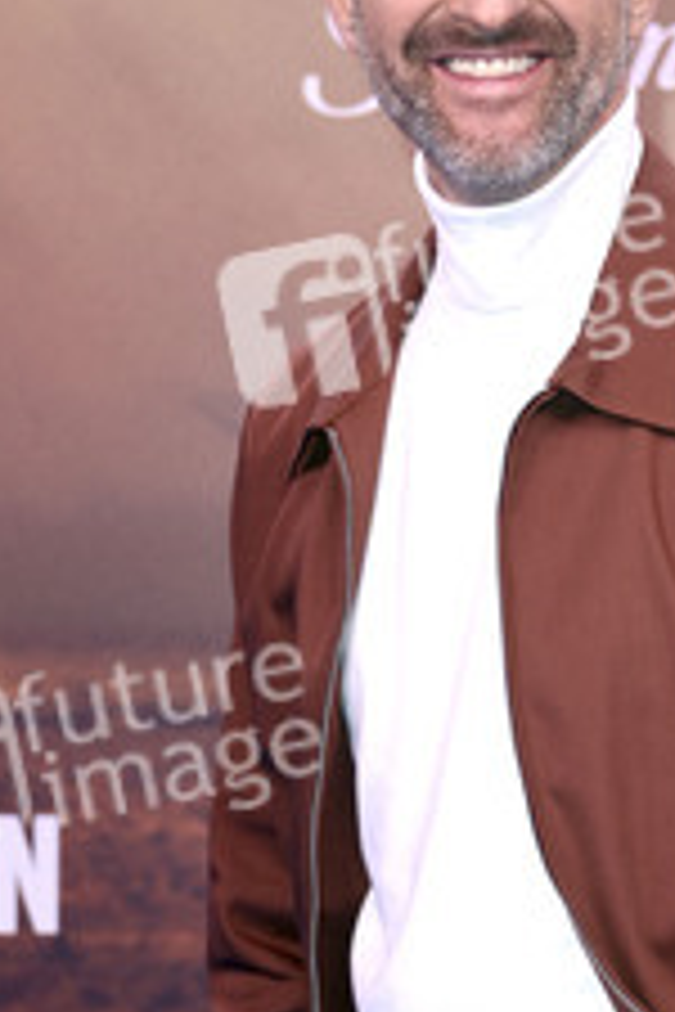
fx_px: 6103
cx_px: 580
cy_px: 526
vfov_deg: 9.5
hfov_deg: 6.3
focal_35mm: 217
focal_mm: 122
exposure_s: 1/200
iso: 640
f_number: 5.6
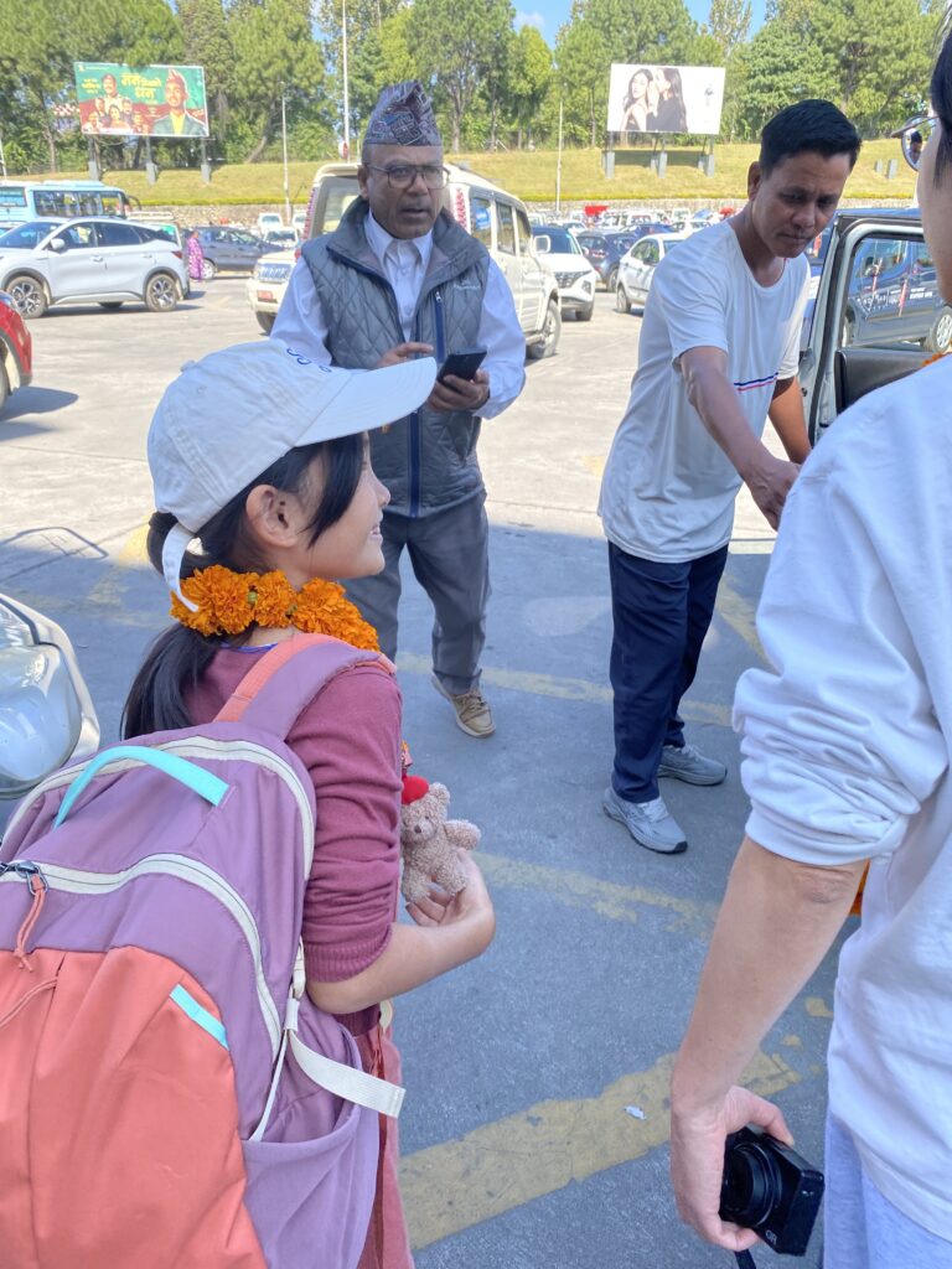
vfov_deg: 67.3
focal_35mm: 26
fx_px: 953
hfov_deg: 53.1
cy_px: 634
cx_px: 476
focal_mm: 4.25
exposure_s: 1/546
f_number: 1.8
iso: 32
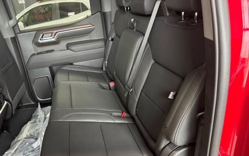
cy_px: 96
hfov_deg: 66.4
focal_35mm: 28
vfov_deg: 44.2
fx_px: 190
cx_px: 116
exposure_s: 1/40
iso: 800
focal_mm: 6.76
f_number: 1.78
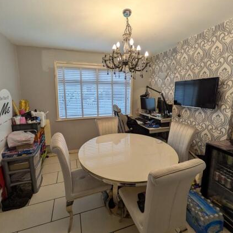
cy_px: 113
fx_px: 129
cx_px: 112
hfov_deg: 83.9
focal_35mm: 17
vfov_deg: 84.0
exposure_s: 1/81.1
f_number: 2.2
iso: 47
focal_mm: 1.85
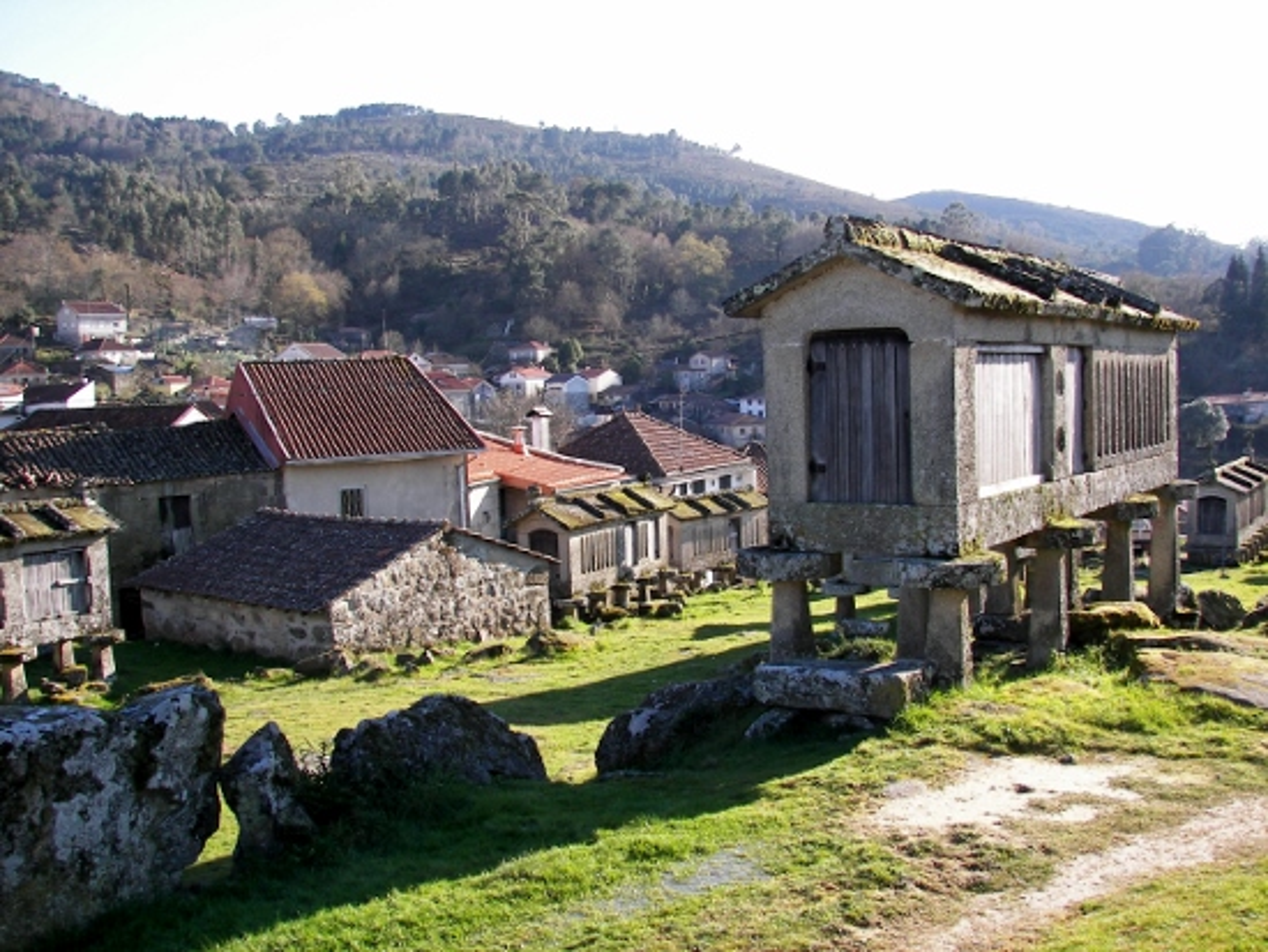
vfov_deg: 39.7
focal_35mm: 36
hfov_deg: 51.3
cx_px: 634
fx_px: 1319
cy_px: 476
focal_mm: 6
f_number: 2.8
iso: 50
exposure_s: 1/250
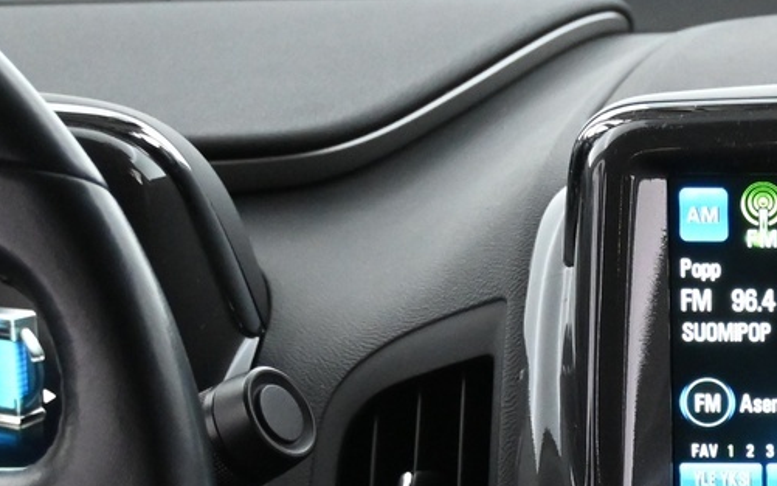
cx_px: 943
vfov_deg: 10.2
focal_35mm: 124
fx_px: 2618
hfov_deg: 16.2
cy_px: 762
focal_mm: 25
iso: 3200
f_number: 4.2
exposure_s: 1/40
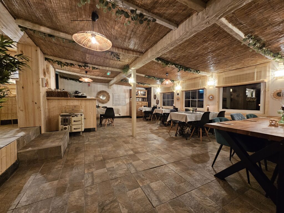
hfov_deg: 106.2
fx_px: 107
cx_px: 142
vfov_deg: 89.9
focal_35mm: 13
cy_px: 106
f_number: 2.2
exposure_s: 1/33.3
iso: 640
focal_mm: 2.2
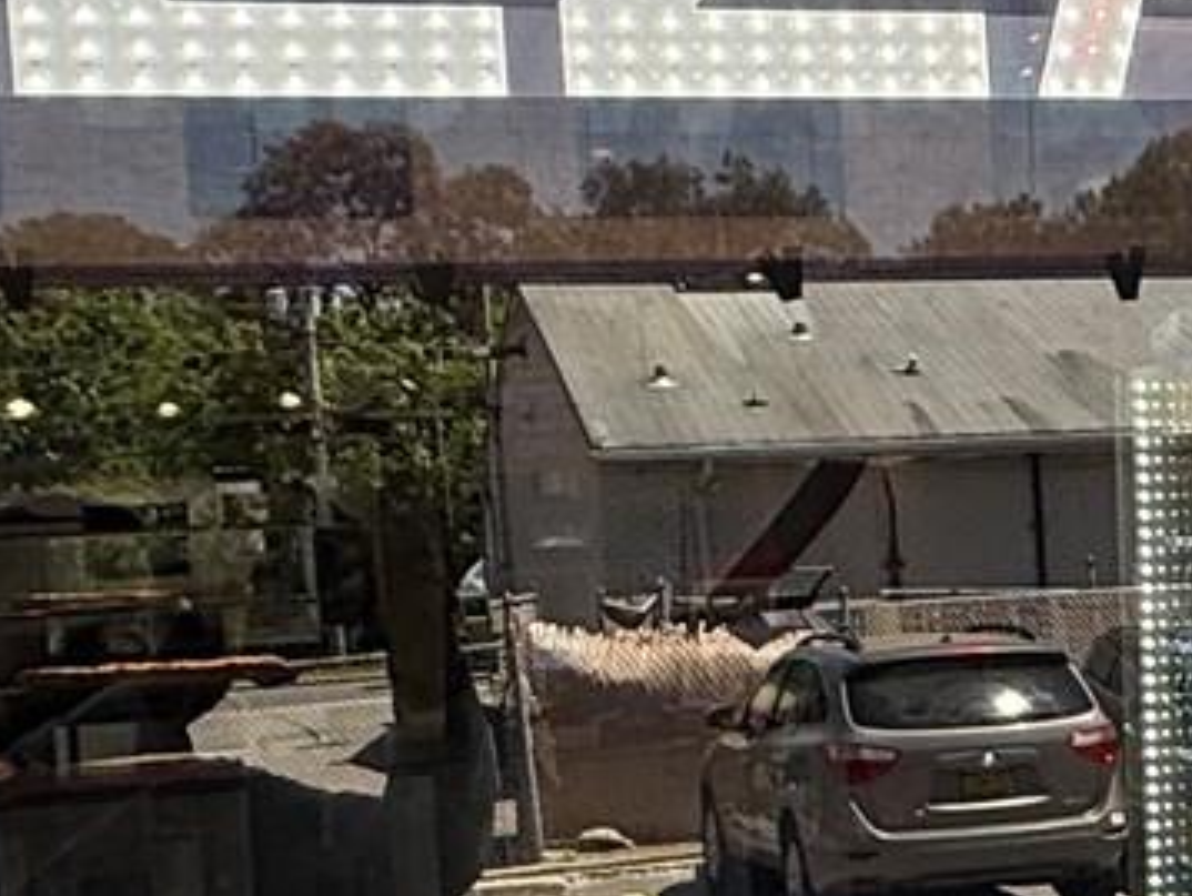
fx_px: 2757
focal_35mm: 80
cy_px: 563
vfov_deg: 18.4
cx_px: 1568
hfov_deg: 21.9
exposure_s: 1/235
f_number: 2.2
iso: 50
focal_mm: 2.22
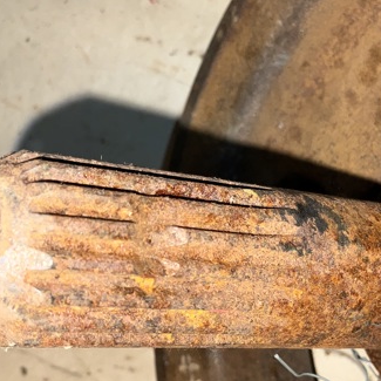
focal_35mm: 63
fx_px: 785
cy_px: 230
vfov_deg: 27.2
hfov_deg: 27.3
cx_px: 184
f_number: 1.8
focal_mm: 3
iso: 16
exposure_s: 1/87
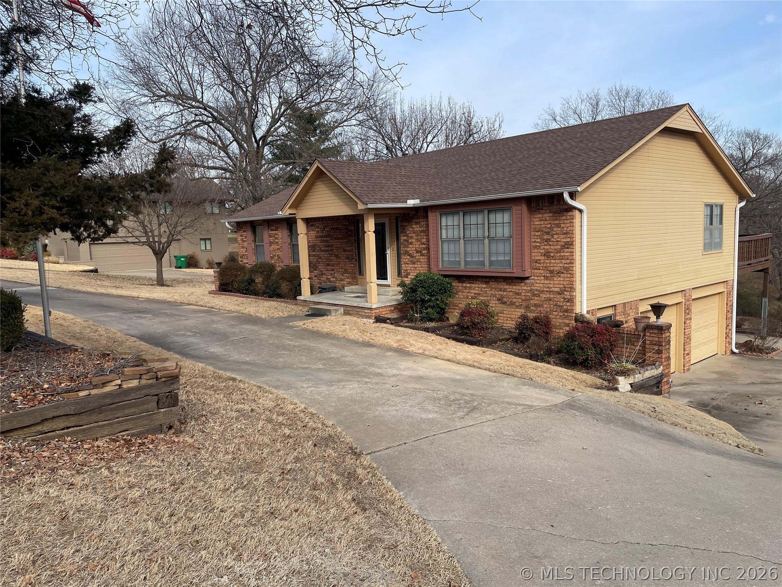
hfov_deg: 67.3
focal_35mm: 26
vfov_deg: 53.1
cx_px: 391
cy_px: 294
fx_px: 587
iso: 32
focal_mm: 4.2
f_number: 1.6
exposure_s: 1/2020
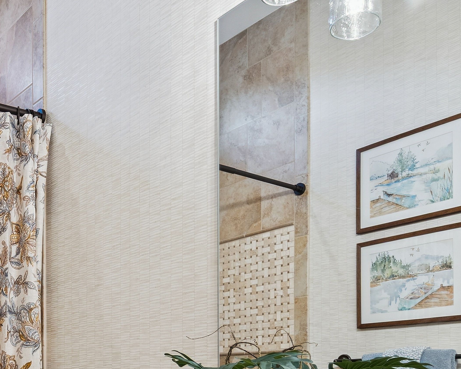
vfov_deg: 30.7
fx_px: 605
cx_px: 46
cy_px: 394
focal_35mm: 44
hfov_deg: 38.8
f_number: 9
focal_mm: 16.5
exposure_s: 1/13
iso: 400
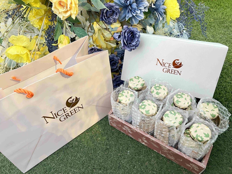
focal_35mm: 26
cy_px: 87
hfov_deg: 67.3
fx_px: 174
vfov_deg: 53.1
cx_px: 116
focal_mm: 5.7
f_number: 1.5
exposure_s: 1/60
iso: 160
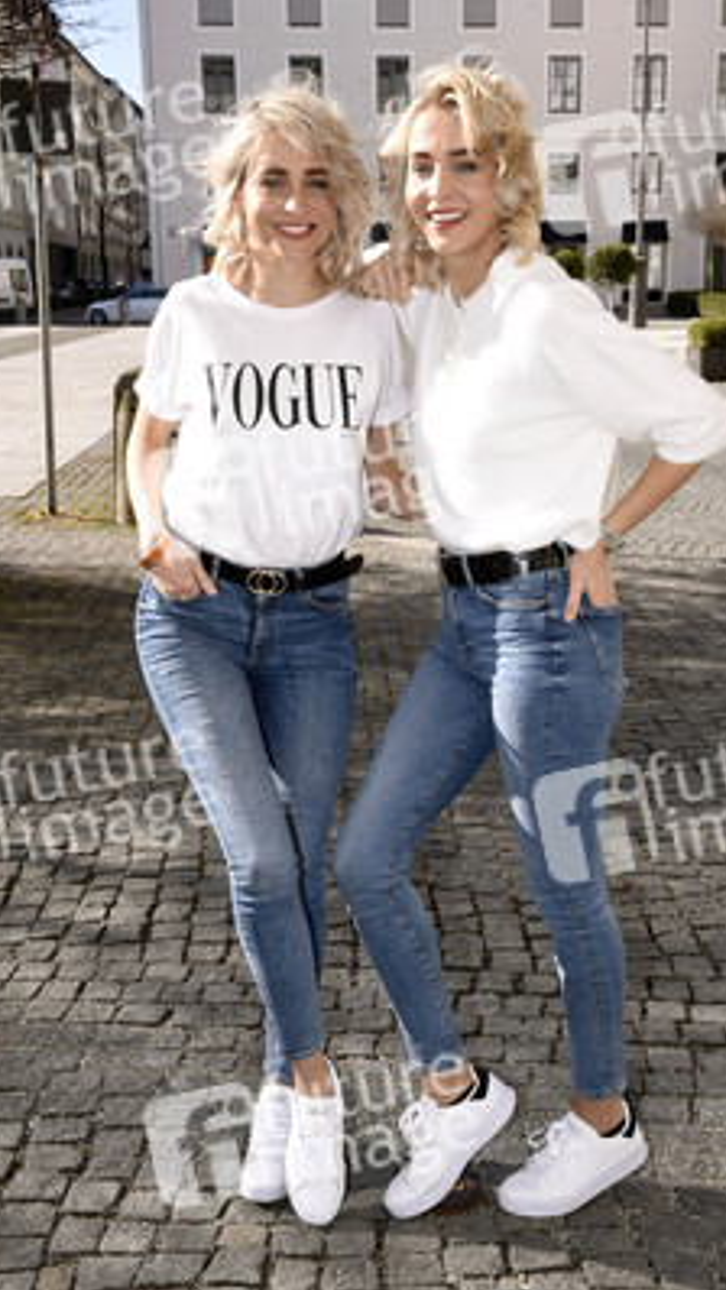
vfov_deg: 50.5
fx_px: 1368
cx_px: 405
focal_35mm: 40
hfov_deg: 29.7
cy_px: 645
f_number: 11
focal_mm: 38
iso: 320
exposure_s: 1/160
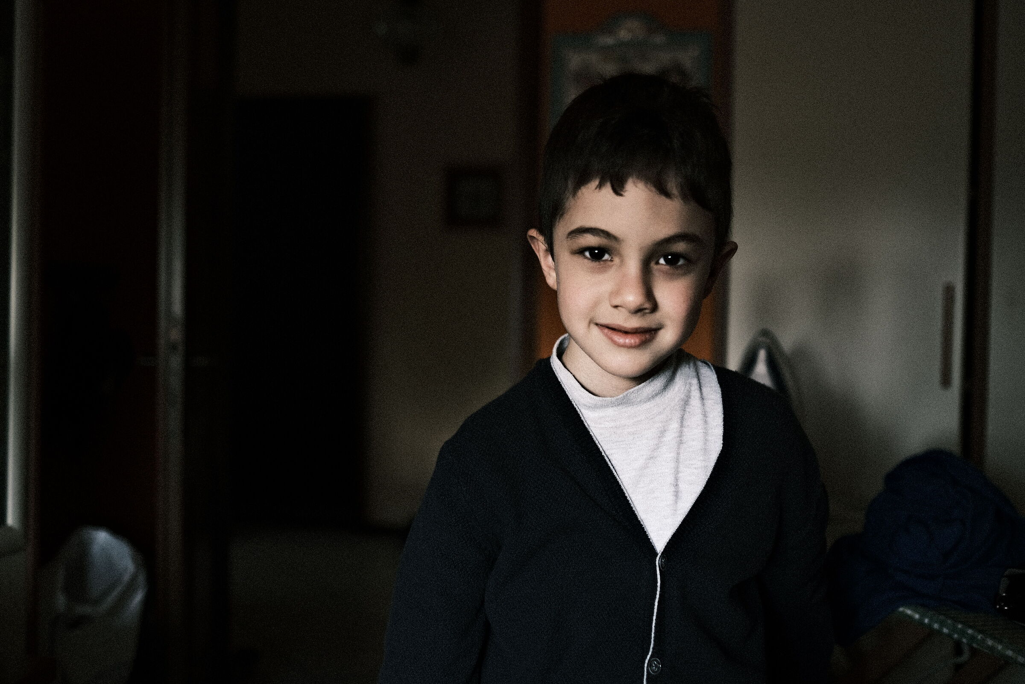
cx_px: 512
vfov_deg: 37.9
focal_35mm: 35
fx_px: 996
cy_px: 342
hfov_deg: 54.4
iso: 250
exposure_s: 1/100
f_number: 1.4
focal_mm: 23
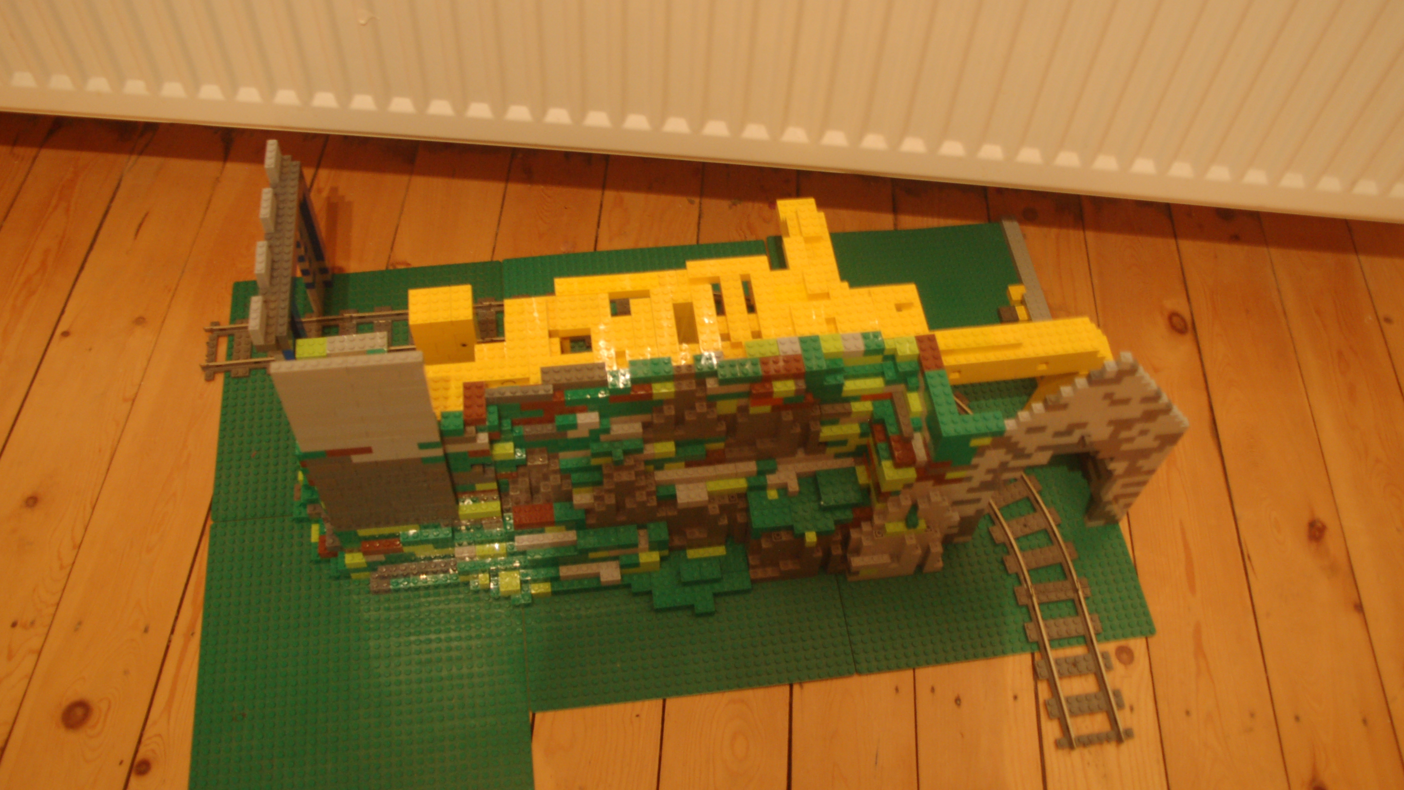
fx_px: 1191
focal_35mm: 32
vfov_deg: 36.6
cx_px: 710
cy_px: 332
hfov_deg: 61.0
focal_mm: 20
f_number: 3.8
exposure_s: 1/6
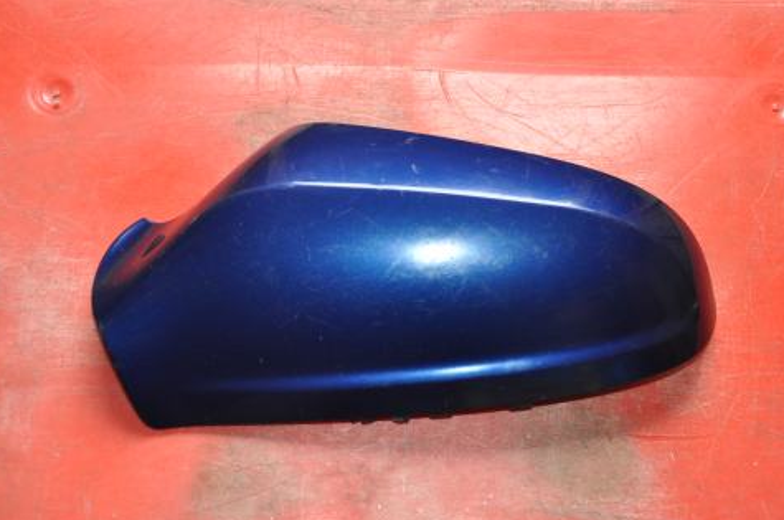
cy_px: 272
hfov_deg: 33.5
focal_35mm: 60
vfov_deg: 22.5
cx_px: 393
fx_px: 1304
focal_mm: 38
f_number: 4.5
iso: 800
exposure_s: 1/60
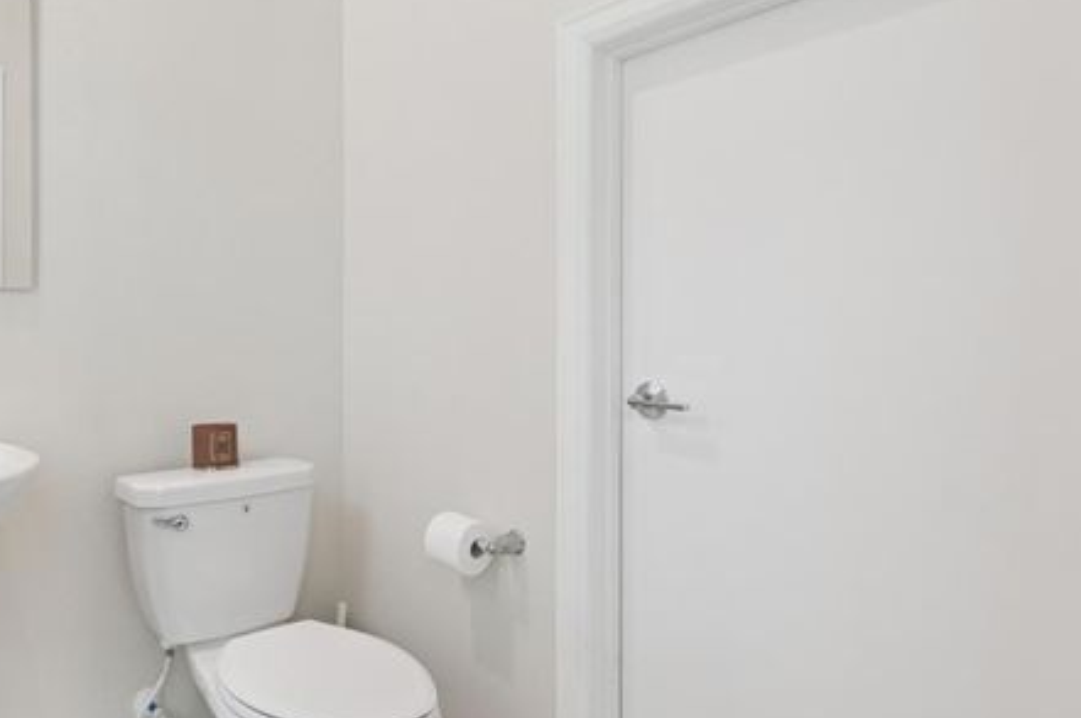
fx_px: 720
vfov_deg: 53.0
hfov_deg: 71.5
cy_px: 361
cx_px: 354
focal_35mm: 24
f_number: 9
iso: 200
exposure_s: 1/8
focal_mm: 10
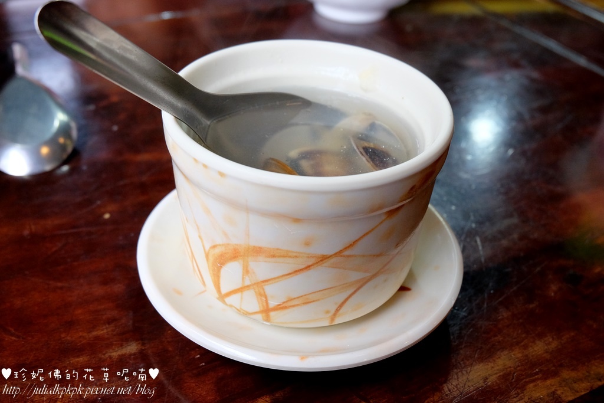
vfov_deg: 35.1
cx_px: 302
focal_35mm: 38
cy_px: 202
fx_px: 638
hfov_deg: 50.7
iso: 2000
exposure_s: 1/60
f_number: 6.4
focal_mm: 25.6
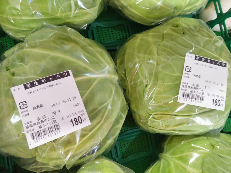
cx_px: 116
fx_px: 160
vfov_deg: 56.8
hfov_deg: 71.6
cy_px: 86
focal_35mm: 24
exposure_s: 1/30
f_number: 2
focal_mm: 3.43
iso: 221
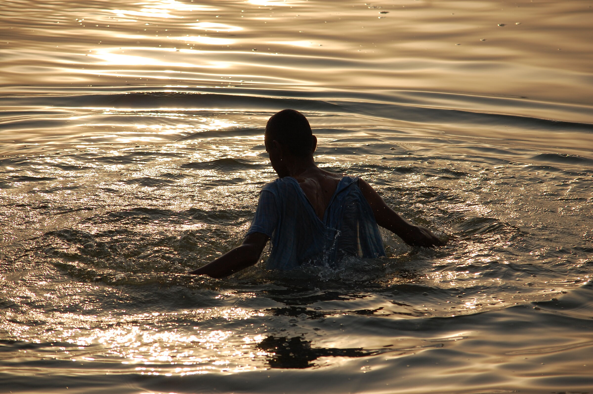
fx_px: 3703
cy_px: 197
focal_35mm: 225
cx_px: 296
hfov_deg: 9.2
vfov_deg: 6.1
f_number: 5.6
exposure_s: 1/2000
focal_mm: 150
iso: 200
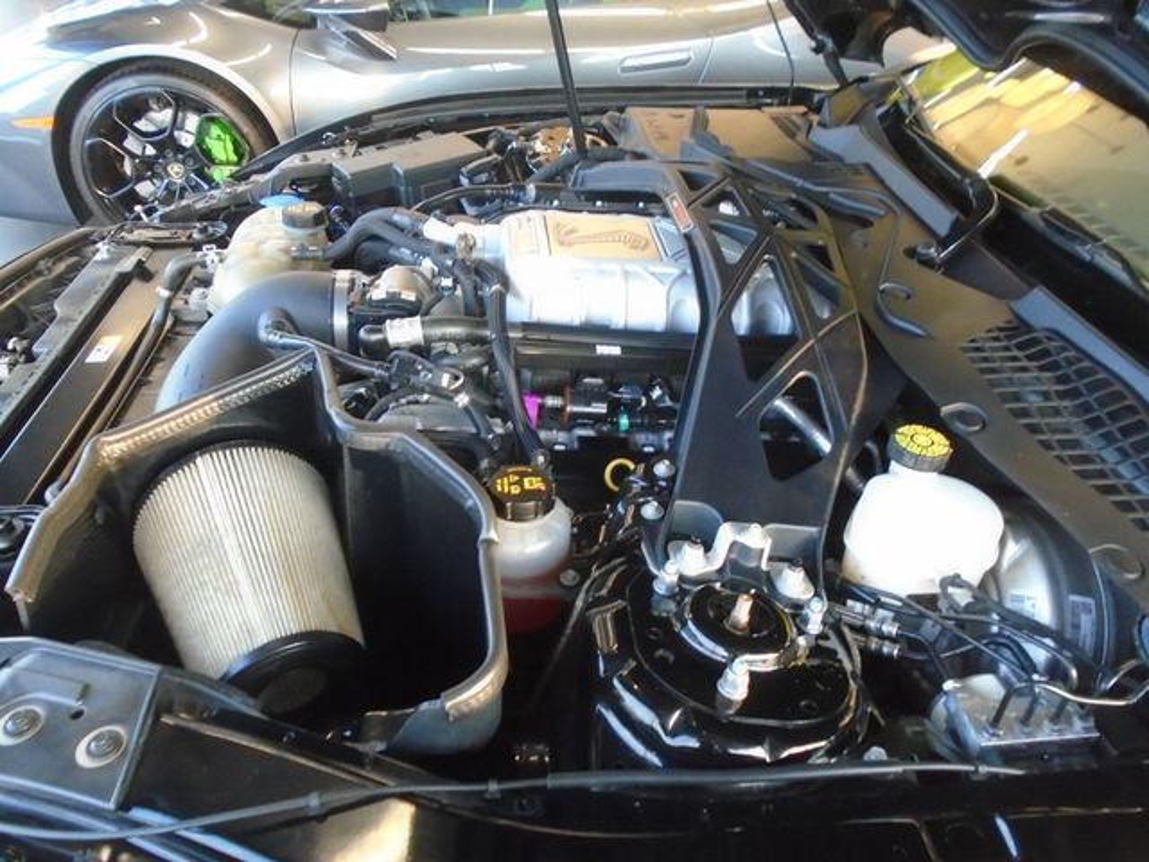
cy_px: 431
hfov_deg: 67.3
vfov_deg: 53.1
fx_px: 863
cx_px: 574
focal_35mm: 26
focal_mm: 4.6
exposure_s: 1/25
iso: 400
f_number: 3.2
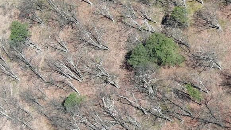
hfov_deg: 18.0
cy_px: 84
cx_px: 337
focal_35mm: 107
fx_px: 655
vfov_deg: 11.3
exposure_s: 1/650
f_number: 2.8
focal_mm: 10.57
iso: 100
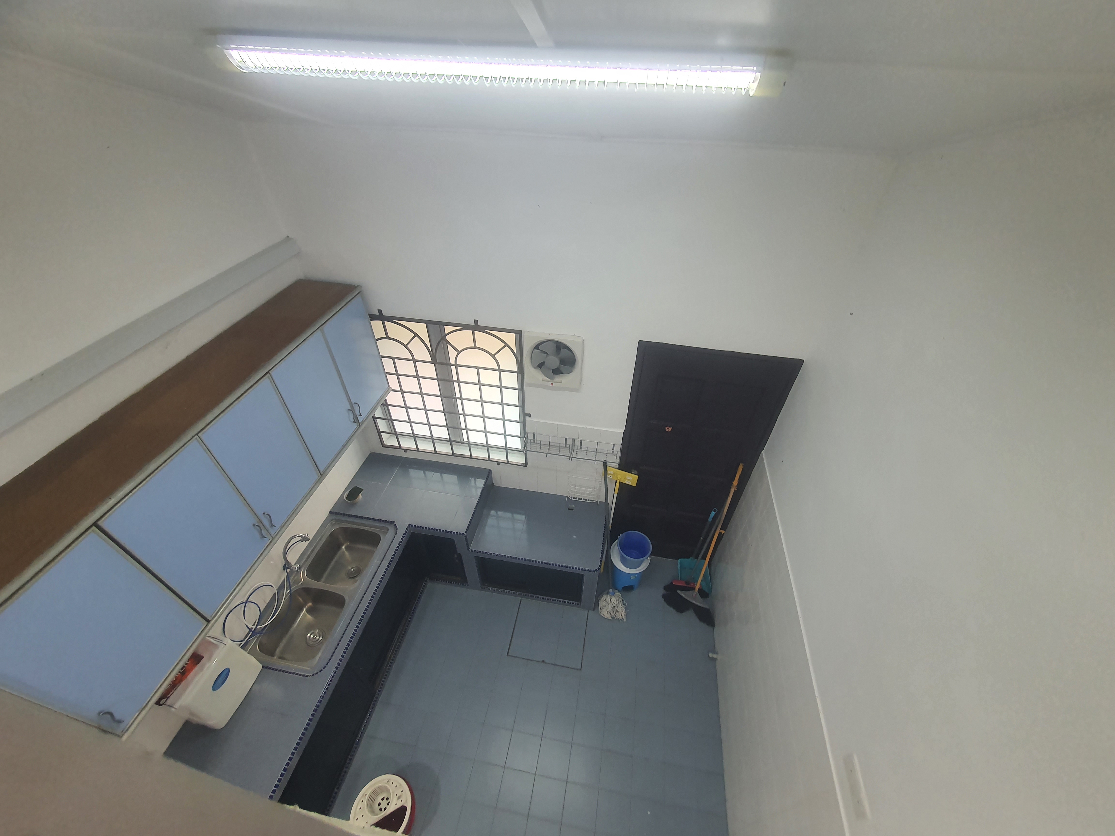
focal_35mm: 13
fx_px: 419
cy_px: 418
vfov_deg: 89.9
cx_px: 558
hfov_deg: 106.2
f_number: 2.2
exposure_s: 1/50
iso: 160
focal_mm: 1.8
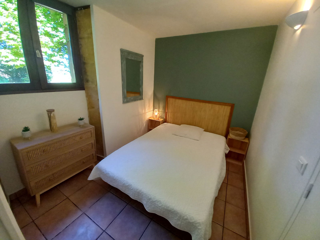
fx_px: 120
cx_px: 160
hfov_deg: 106.2
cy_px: 120
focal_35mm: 13
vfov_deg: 89.9
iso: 160
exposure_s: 1/40
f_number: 2.2
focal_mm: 1.13
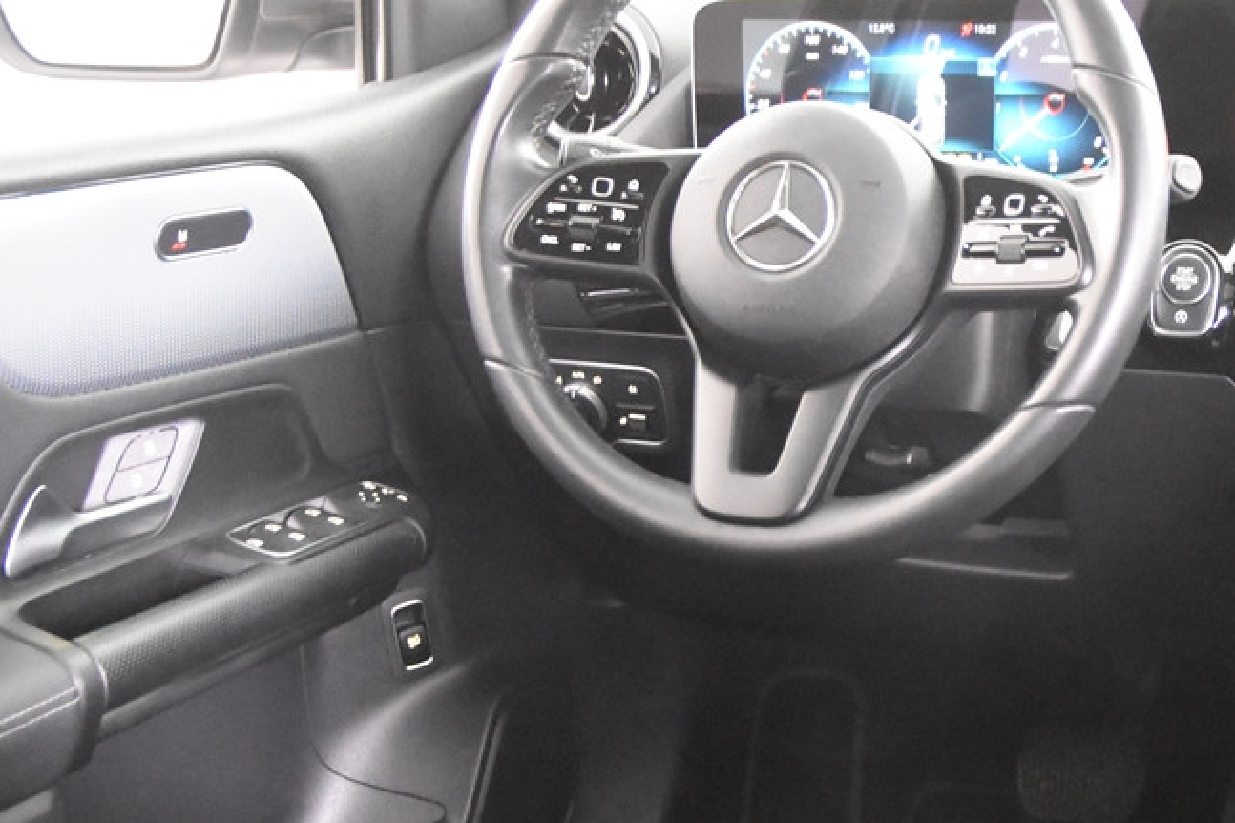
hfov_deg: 34.2
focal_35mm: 57
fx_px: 1955
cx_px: 949
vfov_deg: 23.7
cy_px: 478
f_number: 3
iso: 12800
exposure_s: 1/30
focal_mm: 24
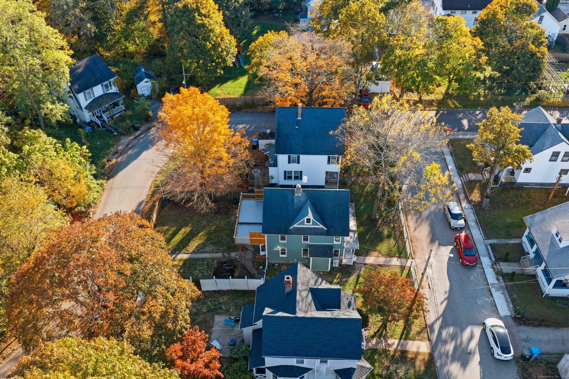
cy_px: 190
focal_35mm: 28
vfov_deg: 46.4
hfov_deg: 65.5
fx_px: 443
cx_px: 284
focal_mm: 14.4
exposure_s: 1/640
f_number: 2.8
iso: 200
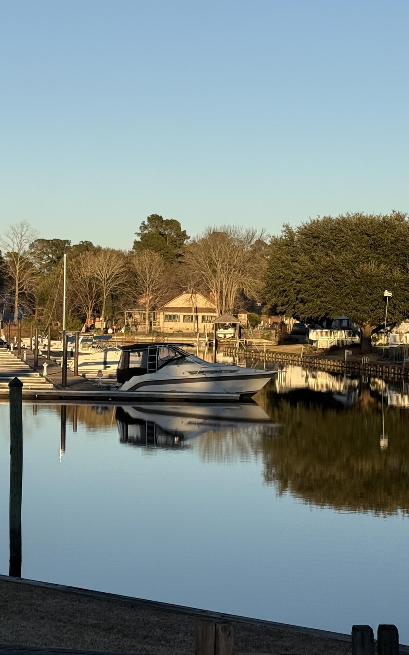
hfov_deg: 15.1
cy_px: 334
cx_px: 3
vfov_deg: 24.4
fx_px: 1516
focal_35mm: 85
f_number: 1.78
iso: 64
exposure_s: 1/3226
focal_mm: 6.76
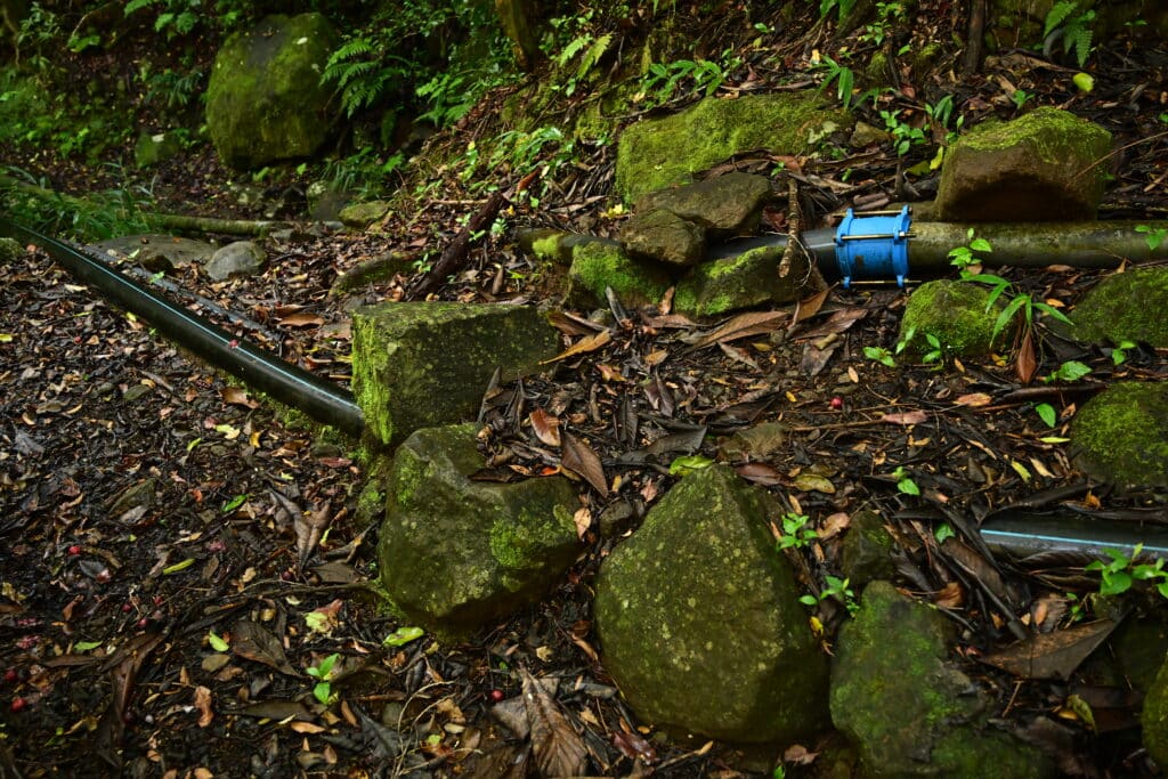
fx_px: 1038
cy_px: 390
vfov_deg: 41.1
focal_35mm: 32
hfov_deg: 58.7
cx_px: 584
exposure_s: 1/30
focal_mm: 32
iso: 1600
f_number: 5
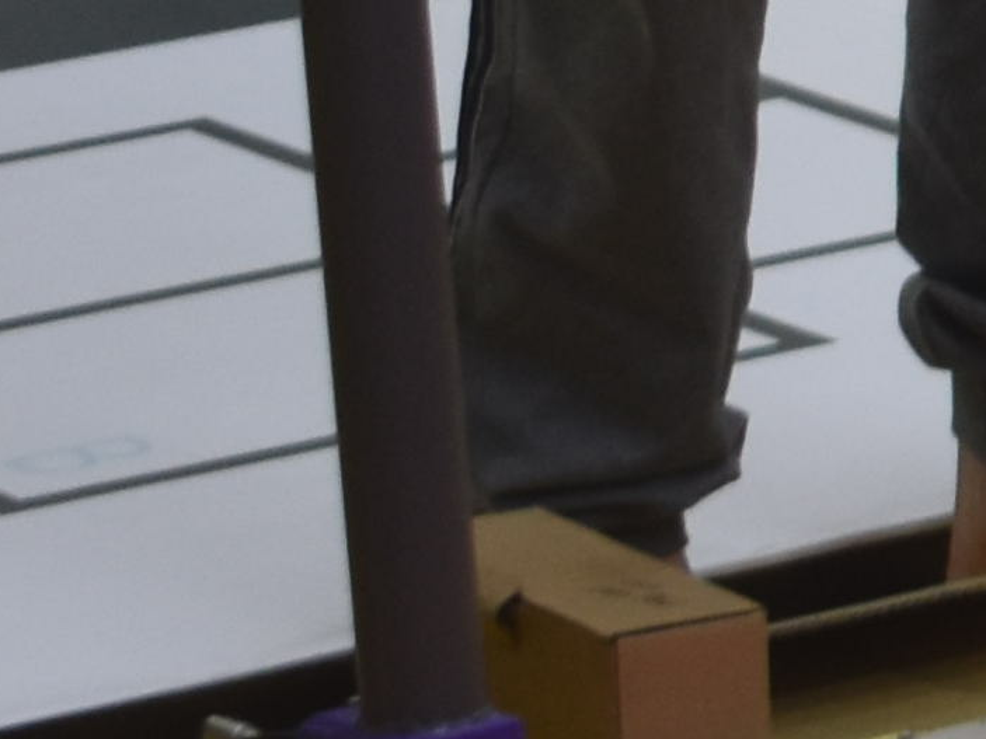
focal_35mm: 443
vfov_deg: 3.3
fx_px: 12616
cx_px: 4153
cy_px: -1313
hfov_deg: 4.1
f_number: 5
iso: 400
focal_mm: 36
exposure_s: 1/60
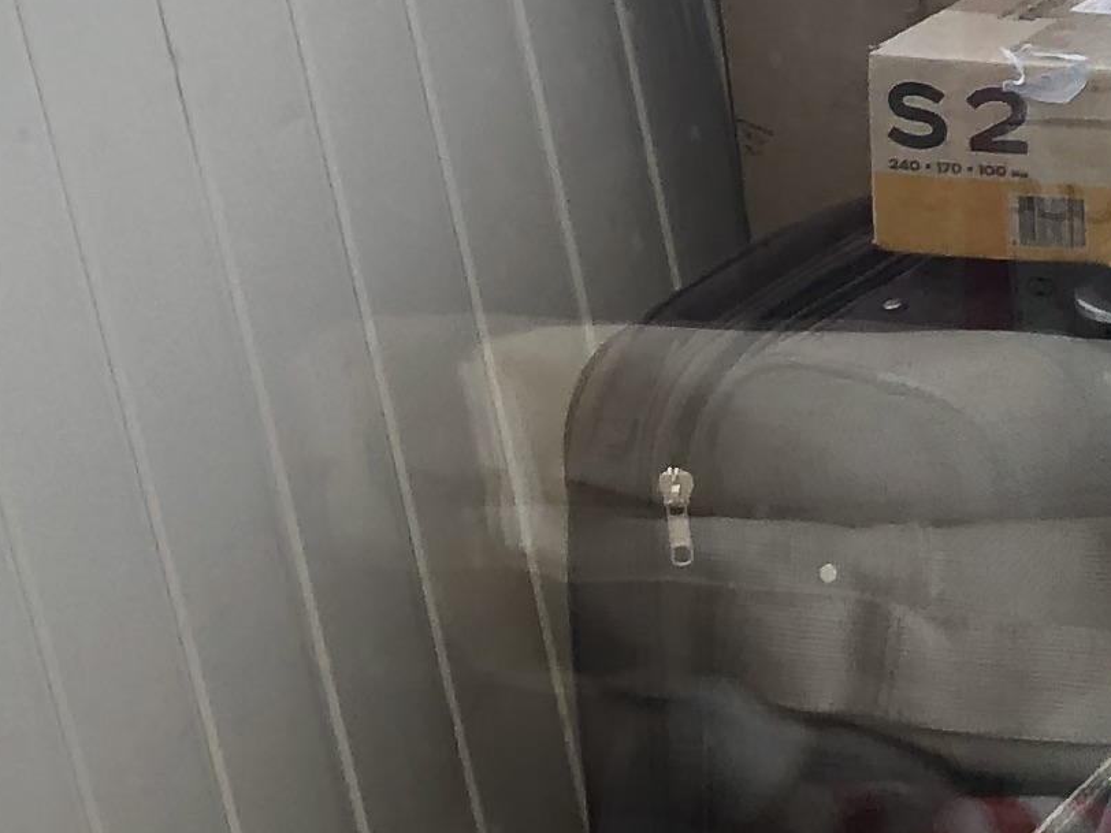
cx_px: 2420
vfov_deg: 10.7
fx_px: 4461
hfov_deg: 12.1
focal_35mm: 139
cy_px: 594
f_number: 1.8
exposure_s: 1/120
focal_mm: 3.99
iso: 25
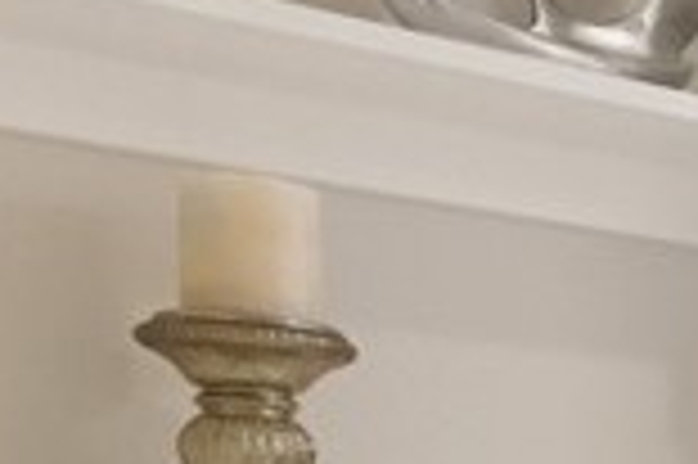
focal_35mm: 106
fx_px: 2053
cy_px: 723
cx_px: 2252
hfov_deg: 10.5
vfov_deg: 12.2
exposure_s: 1/250
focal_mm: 16
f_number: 8
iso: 3200
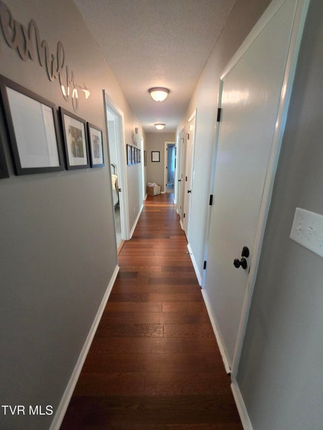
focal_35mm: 13
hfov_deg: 89.9
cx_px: 162
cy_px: 215
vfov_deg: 106.2
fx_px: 162
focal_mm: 2.2
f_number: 1.9
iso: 400
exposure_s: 1/60
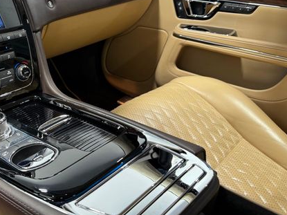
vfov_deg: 38.2
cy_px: 69
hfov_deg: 48.0
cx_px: 67
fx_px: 307
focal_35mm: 37
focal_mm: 6.76
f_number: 1.78
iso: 125
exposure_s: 1/60
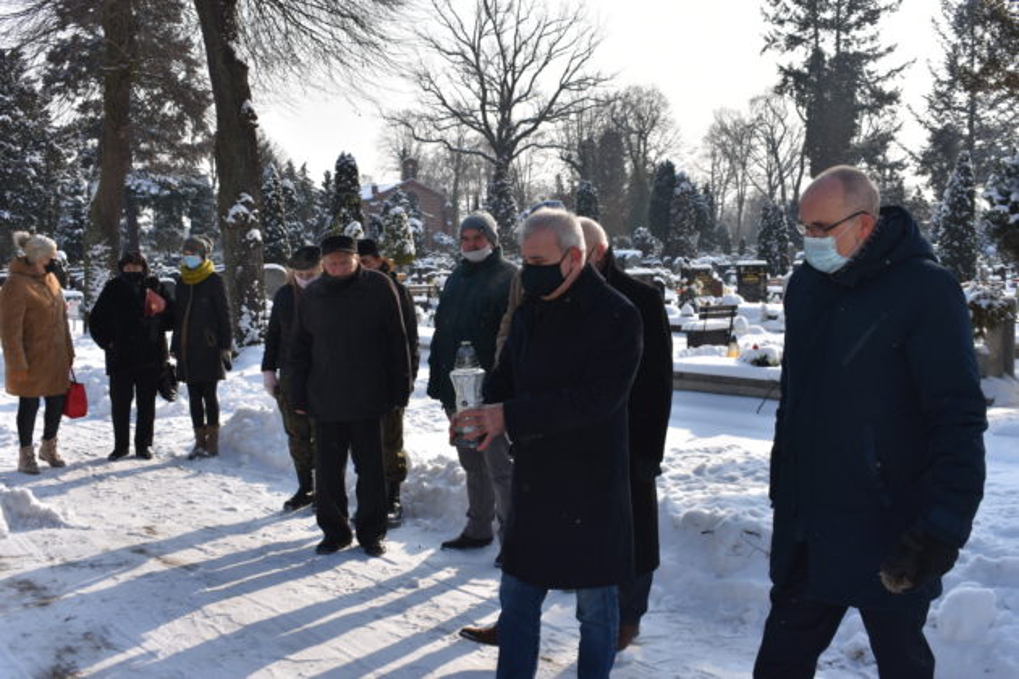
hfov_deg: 47.9
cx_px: 510
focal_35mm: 40
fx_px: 1146
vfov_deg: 33.0
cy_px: 340
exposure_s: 1/250
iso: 100
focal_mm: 27
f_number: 9
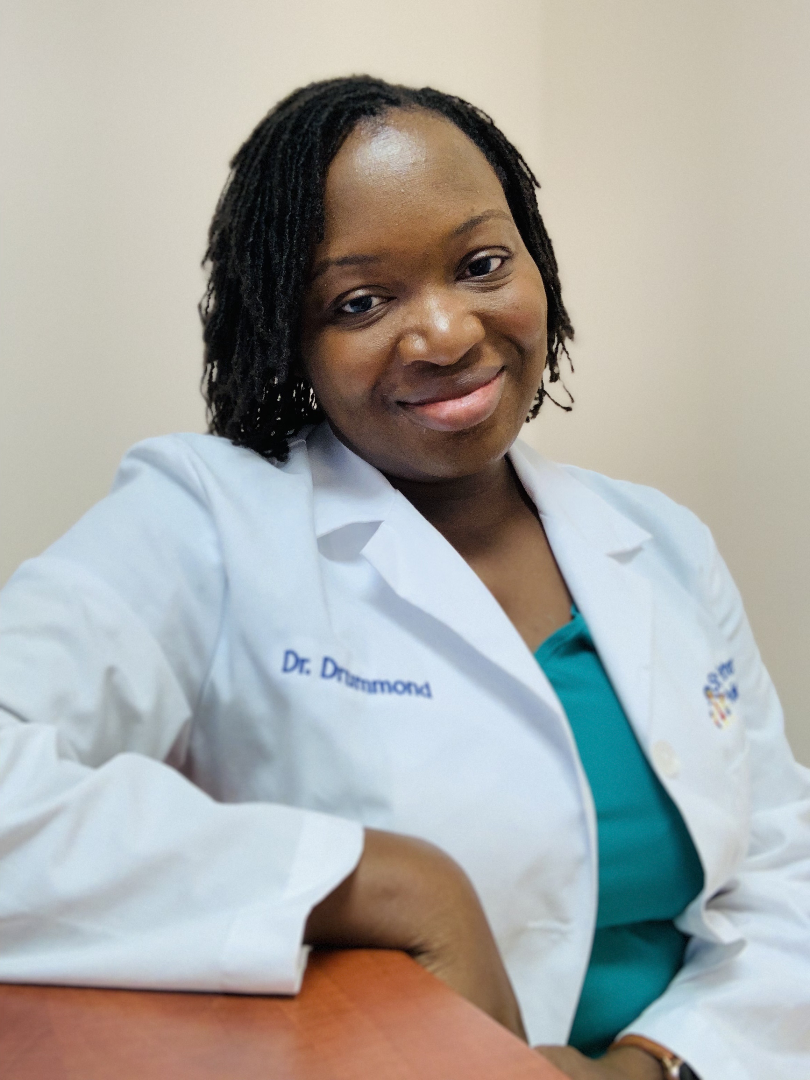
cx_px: 405
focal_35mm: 32
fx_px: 998
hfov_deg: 44.2
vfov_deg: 56.8
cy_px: 540
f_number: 2.2
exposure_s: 1/40
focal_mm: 2.87
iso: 250
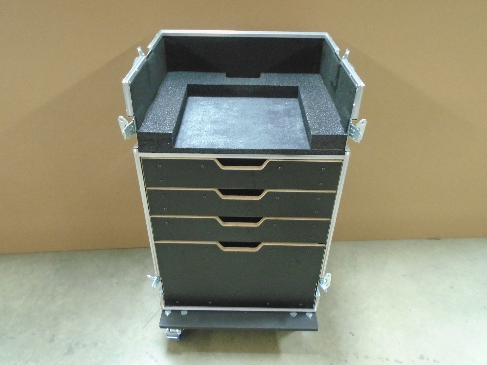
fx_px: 366
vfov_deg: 53.1
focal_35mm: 26
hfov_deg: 67.3
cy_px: 182
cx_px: 244
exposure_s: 1/8
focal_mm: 4.6
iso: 400
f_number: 3.2
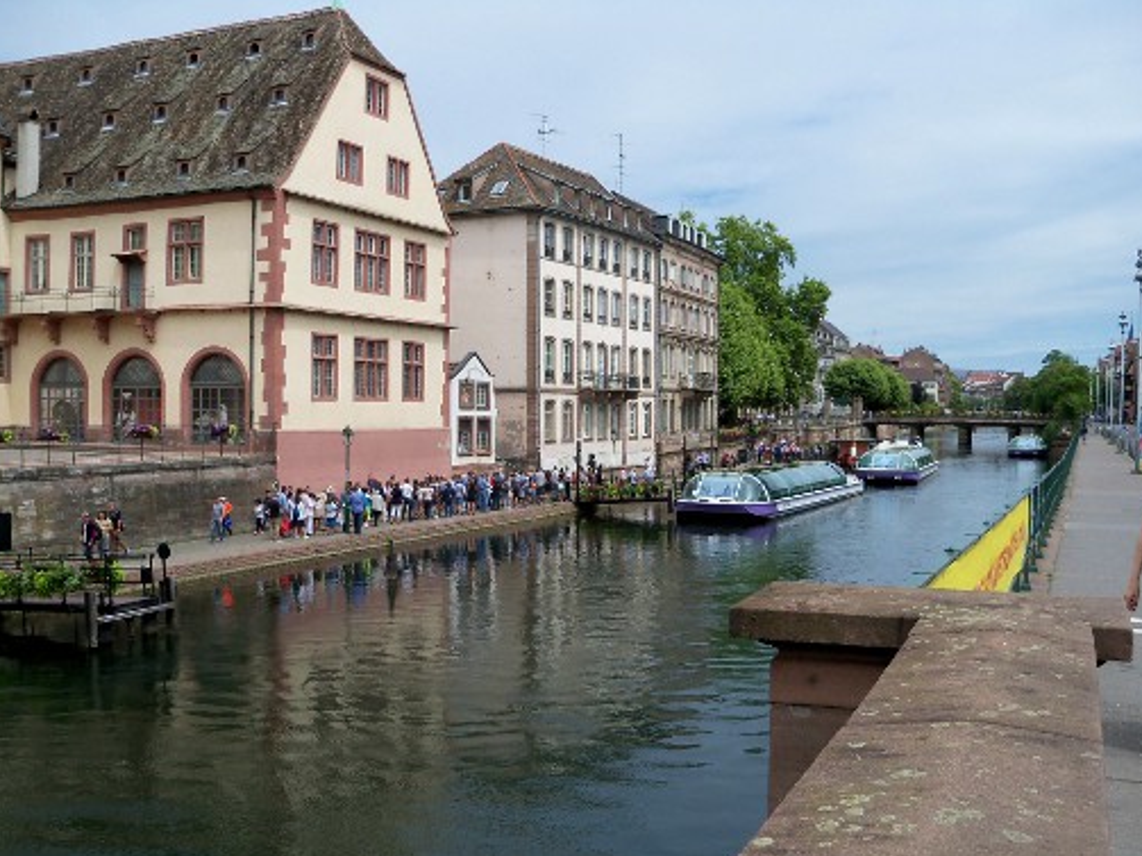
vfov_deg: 38.6
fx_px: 1220
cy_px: 448
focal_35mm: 37
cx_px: 599
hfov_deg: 50.1
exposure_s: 1/1000
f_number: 3.5
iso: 64
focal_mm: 6.2
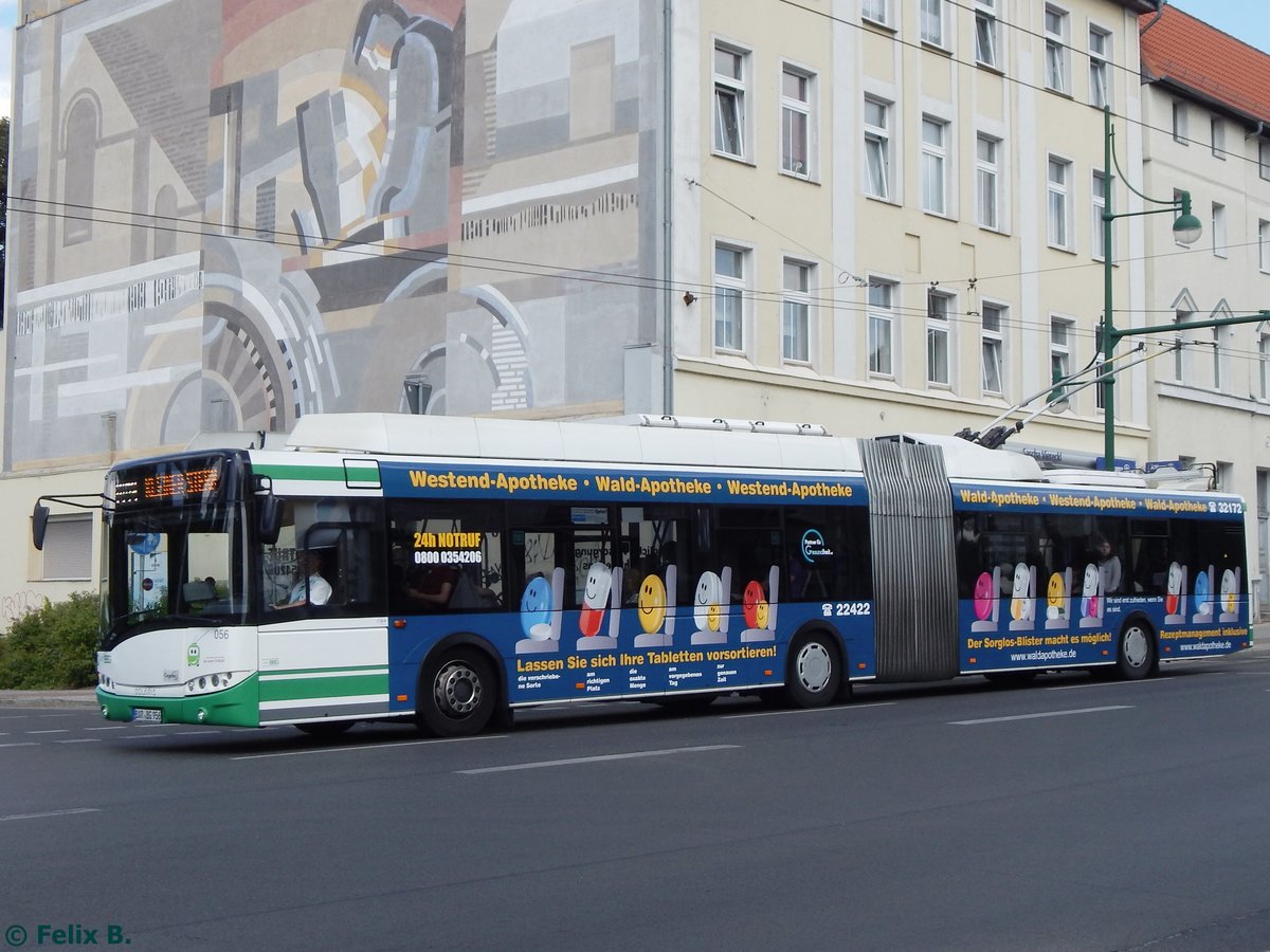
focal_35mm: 48
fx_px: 1761
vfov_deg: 30.3
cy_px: 476
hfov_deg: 39.7
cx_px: 635
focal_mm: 8.6
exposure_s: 1/1250
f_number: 3.7
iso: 125
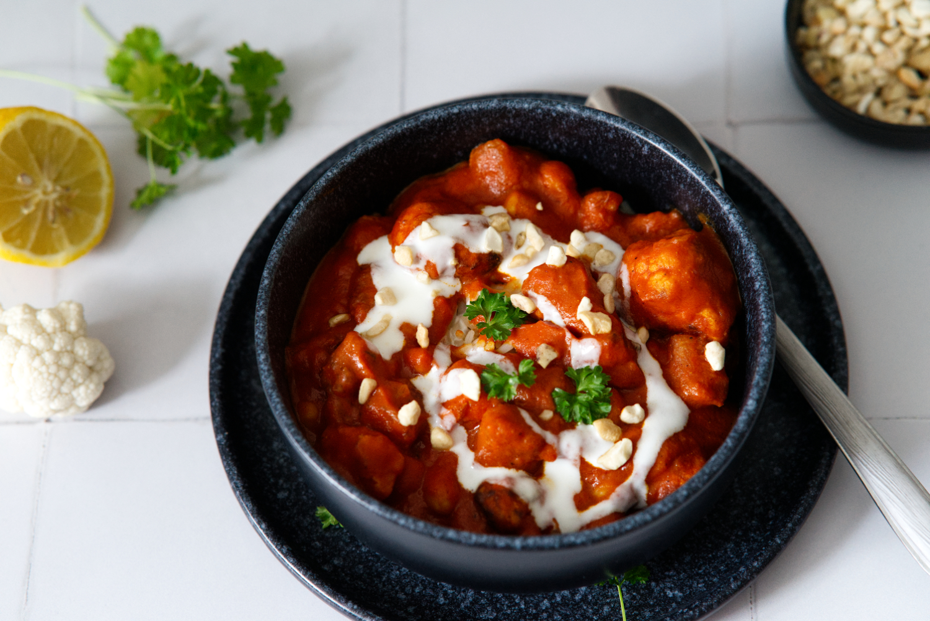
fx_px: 2197
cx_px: 465
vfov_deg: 16.1
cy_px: 310
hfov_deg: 23.9
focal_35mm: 85
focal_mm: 85
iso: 1250
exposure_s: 1/100
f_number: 4
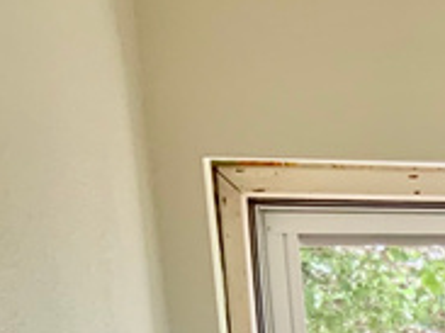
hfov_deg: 10.2
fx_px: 2081
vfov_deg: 8.3
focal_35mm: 162
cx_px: 1165
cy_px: 826
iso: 40
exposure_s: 1/60
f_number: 1.8
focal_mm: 3
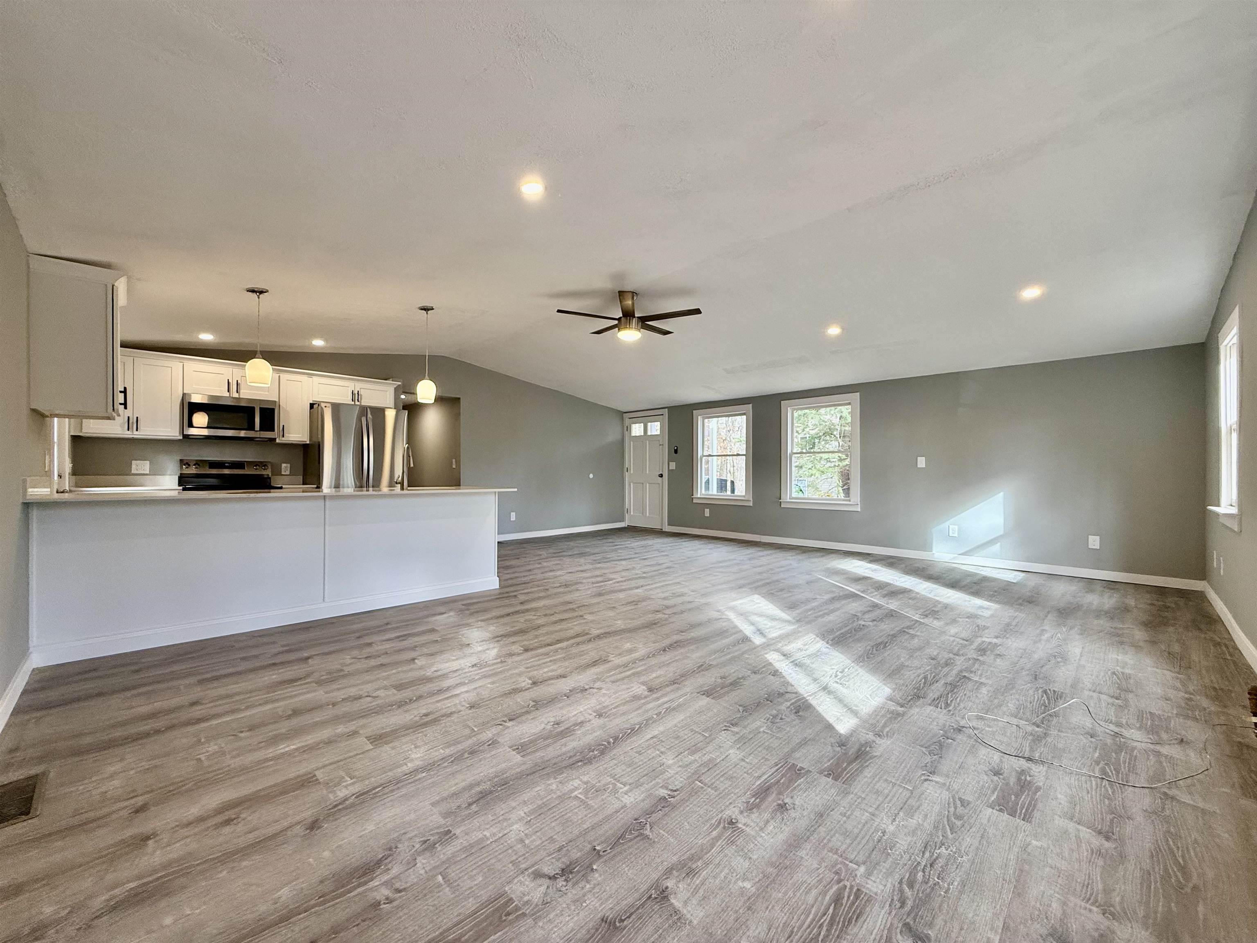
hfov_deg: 102.1
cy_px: 472
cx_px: 628
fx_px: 508
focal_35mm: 14
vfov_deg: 85.7
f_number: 2.2
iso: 125
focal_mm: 2.22
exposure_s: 1/120
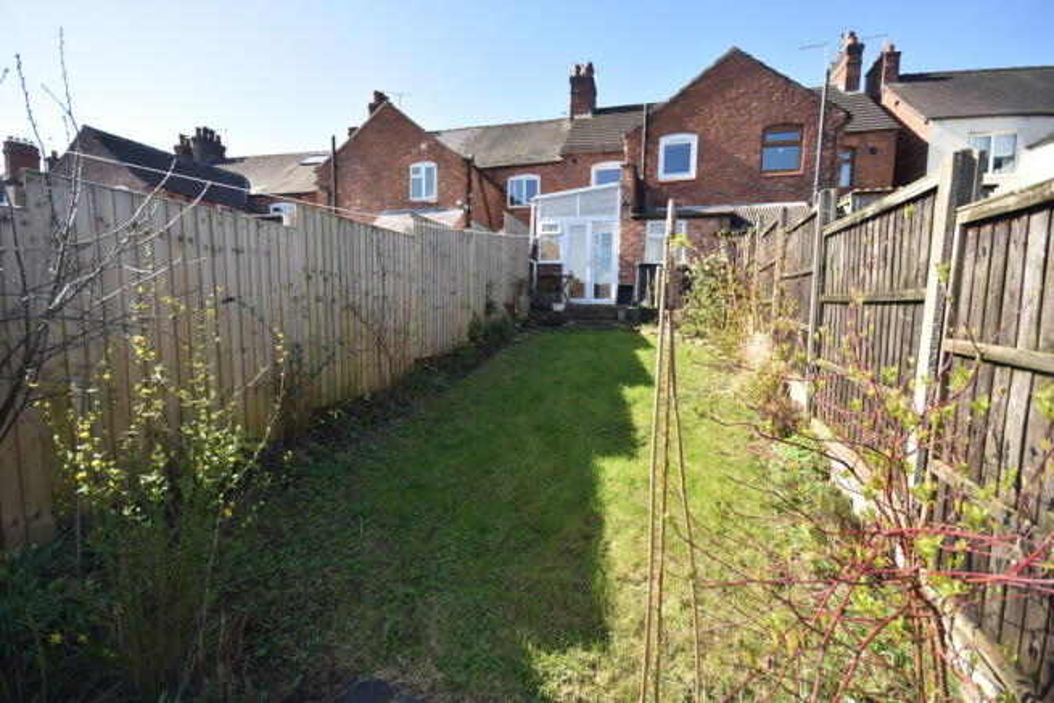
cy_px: 352
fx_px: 439
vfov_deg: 77.4
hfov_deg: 100.4
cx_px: 527
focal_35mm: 15
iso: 100
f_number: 5.6
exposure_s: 1/200
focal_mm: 10
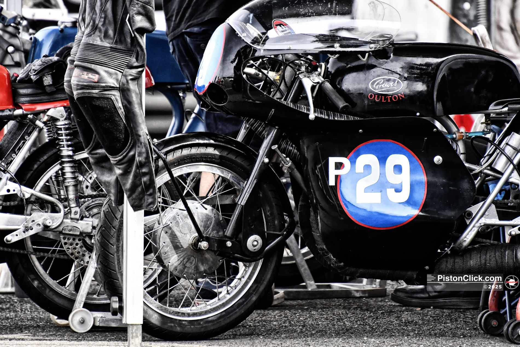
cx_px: 260
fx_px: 8665
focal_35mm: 600
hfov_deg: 3.4
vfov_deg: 2.3
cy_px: 174
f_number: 5.6
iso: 1600
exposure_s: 1/500
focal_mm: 400
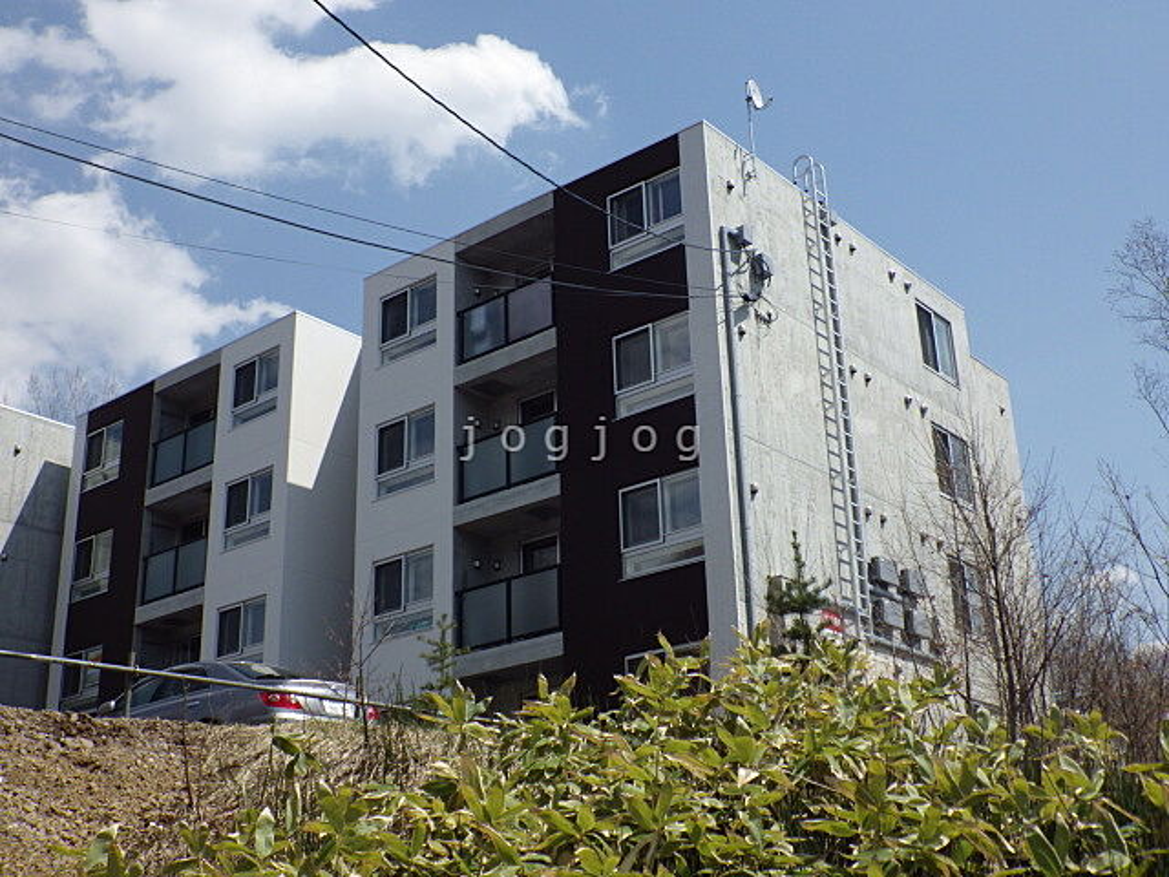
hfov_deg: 38.2
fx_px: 1689
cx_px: 584
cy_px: 438
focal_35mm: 50
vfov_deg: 29.1
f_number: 3.8
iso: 100
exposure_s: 1/1250
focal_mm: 9
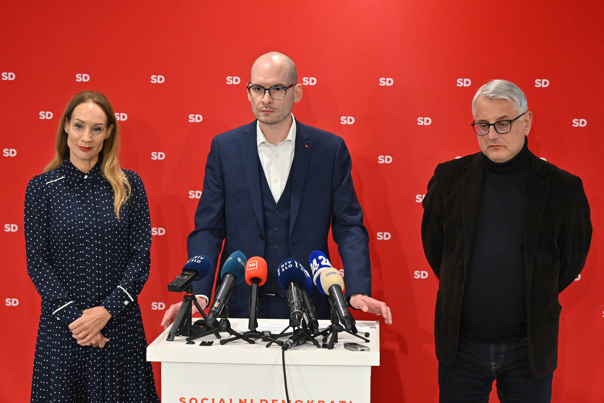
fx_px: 1443
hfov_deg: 23.6
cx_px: 302
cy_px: 202
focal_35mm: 86
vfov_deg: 15.9
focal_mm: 86
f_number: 6.3
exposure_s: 1/200
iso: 3200
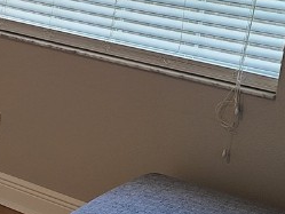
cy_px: 72
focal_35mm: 107
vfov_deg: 13.8
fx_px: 881
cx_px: -136
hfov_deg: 16.8
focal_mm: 5.4
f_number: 1.8
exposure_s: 1/120
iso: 80
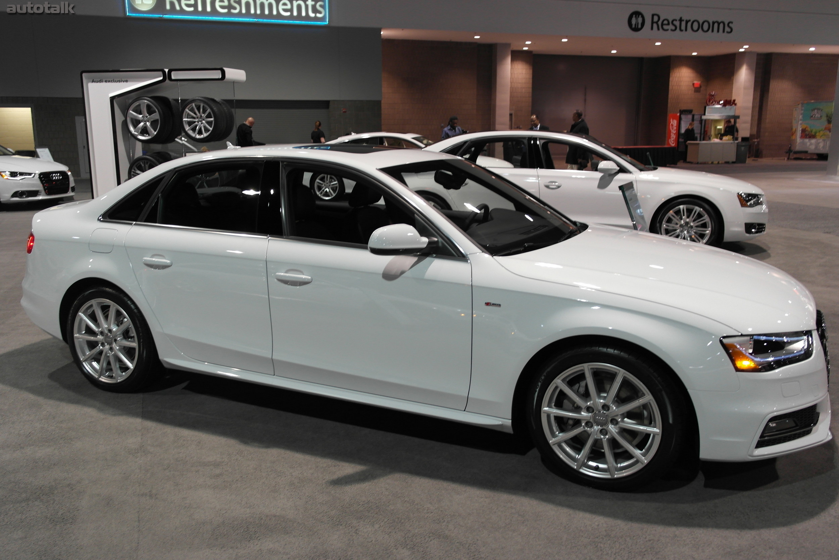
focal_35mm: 30
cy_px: 280
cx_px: 420
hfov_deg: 61.9
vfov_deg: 43.6
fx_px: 699
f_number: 3.5
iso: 400
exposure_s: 1/40
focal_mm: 20
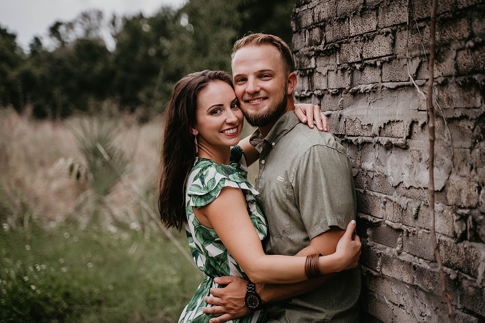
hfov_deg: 30.1
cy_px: 162
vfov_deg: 20.3
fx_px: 903
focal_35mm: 67
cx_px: 242
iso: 500
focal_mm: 67
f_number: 2.8
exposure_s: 1/320
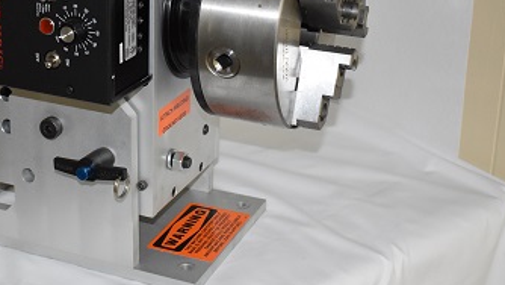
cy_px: 82
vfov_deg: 18.3
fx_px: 880
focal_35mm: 66
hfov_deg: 31.9
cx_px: 187
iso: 3600
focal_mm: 31
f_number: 4.2
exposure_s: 1/60
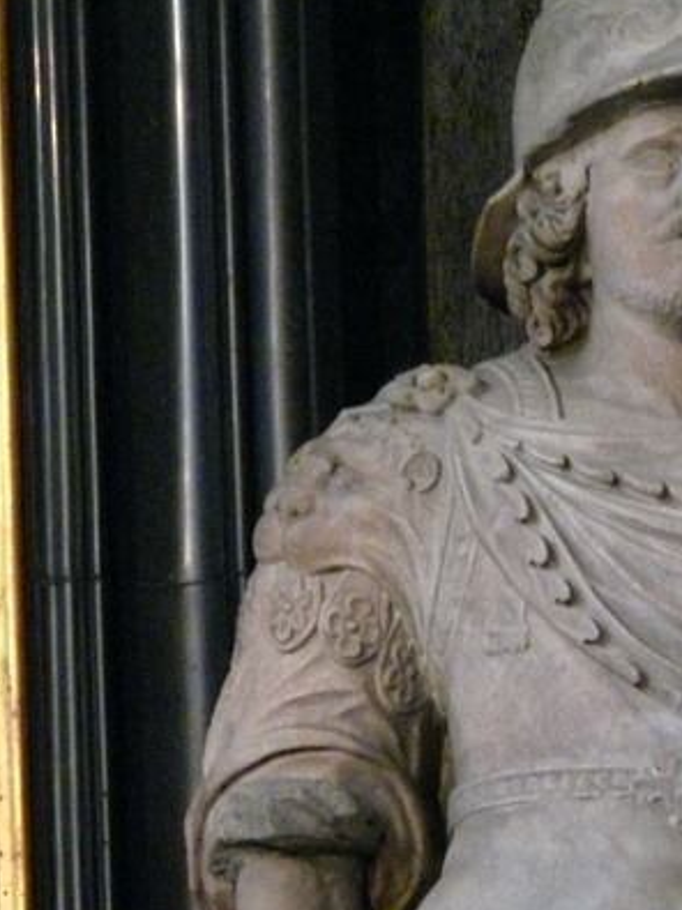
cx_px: 631
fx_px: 20948
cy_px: 470
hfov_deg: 1.9
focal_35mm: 797
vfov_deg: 2.5
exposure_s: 1/10
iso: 800
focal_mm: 88.8
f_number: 3.7
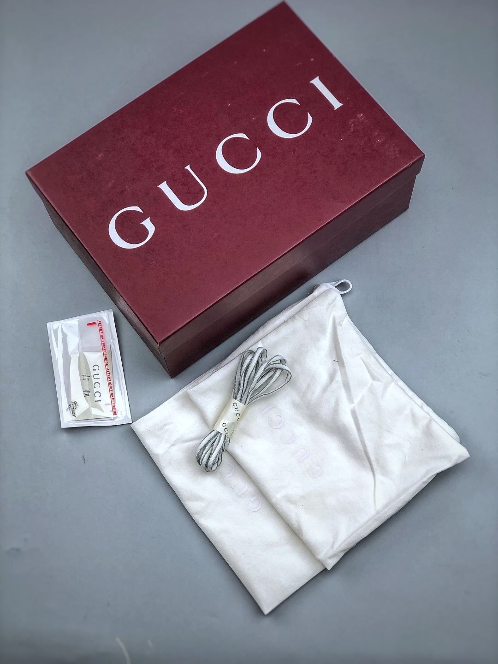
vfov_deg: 33.8
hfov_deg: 25.7
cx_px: 249
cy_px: 332
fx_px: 1093
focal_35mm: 57
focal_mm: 6.6
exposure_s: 1/100
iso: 32
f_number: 2.8
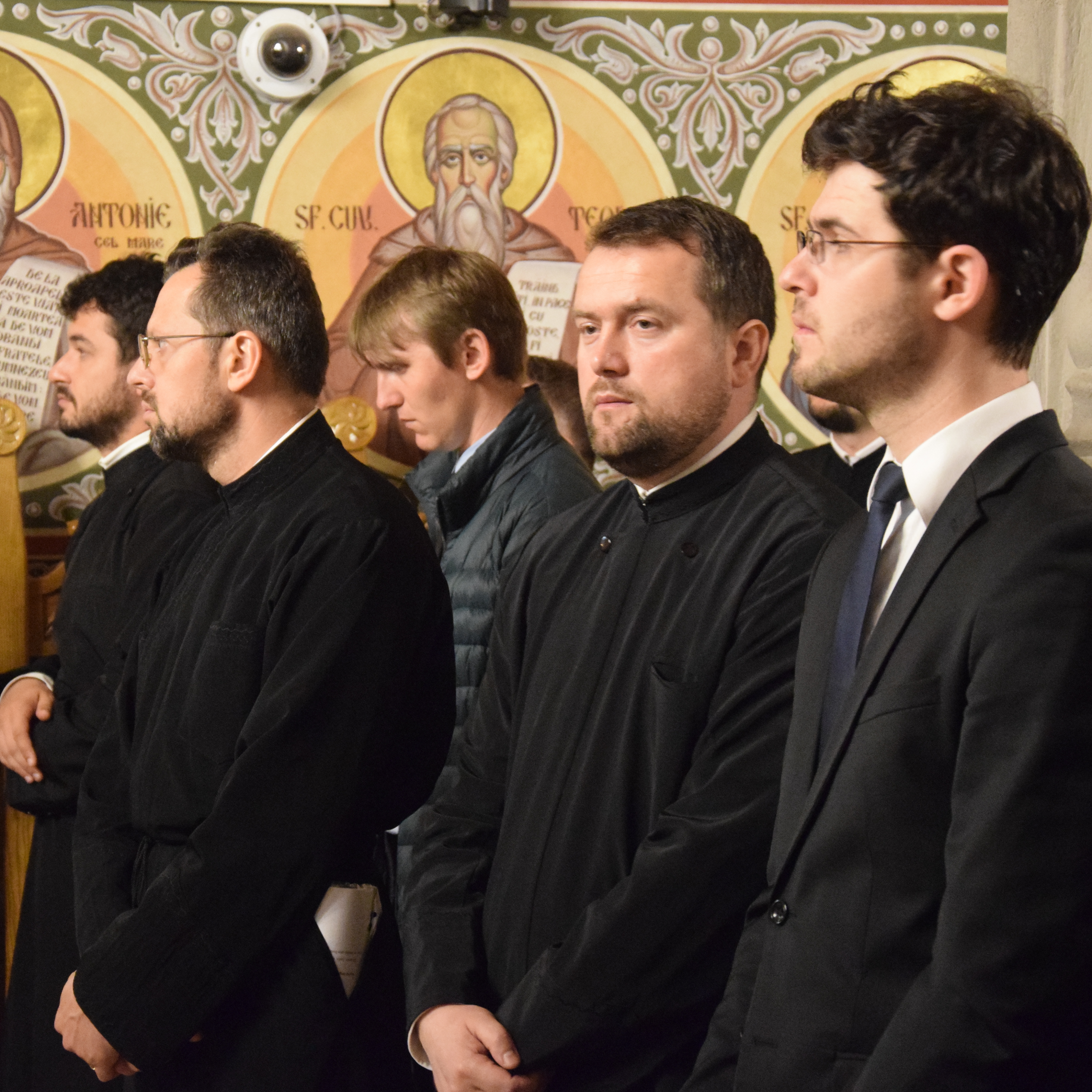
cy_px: 545
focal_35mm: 96
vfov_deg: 18.1
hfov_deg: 18.1
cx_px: 481
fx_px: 3426
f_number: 5
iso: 6400
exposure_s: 1/15
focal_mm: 50
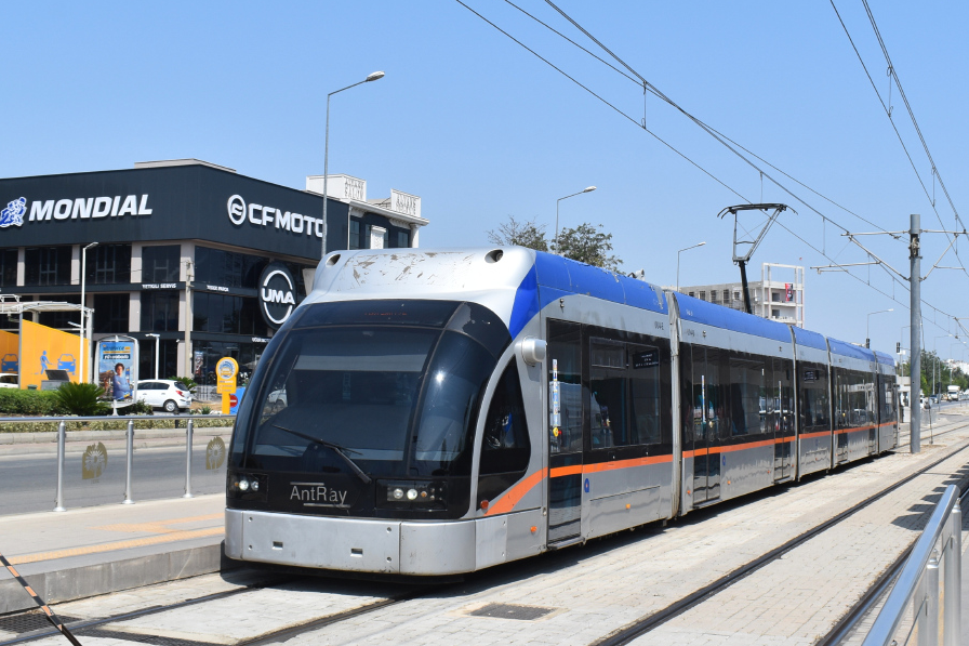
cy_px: 325
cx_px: 536
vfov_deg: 29.4
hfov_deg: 42.9
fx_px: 1230
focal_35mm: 46
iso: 200
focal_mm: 21
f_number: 10
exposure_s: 1/400
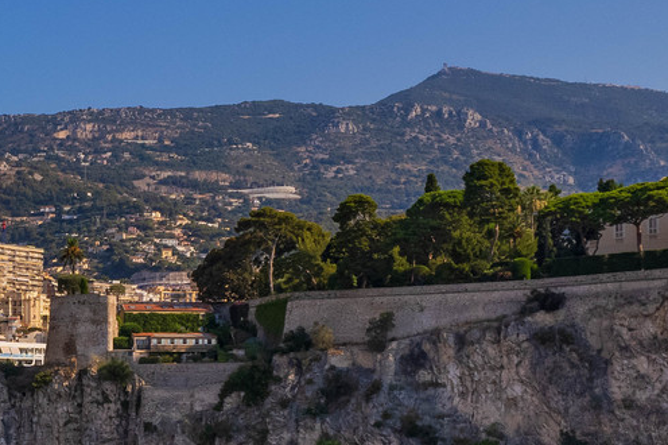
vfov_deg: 18.9
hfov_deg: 27.1
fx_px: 1317
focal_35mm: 71
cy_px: 376
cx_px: 26
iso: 100
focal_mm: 8.4
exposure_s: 1/100
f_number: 2.8
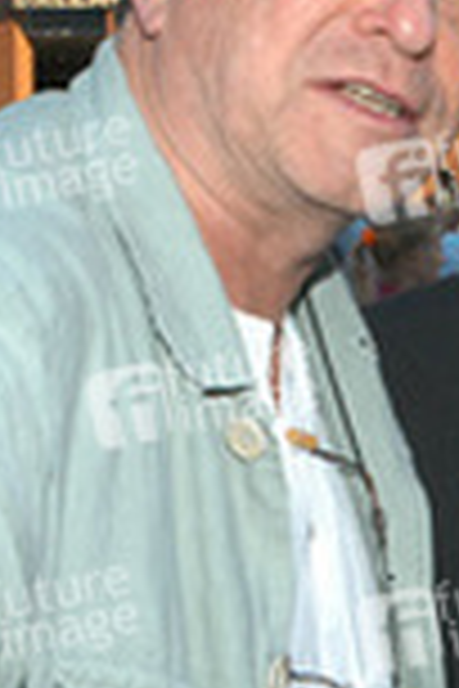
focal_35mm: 141
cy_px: 283
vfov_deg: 14.5
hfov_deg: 9.6
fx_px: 2696
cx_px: 533
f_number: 11
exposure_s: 1/80
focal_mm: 32
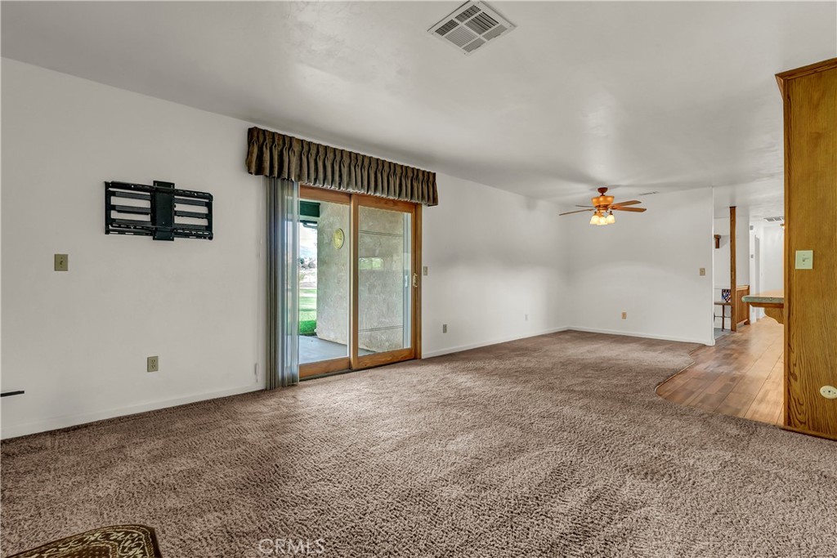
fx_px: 372
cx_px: 418
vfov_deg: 73.8
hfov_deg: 96.7
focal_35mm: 16
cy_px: 279
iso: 1600
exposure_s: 1/40
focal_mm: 16
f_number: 10
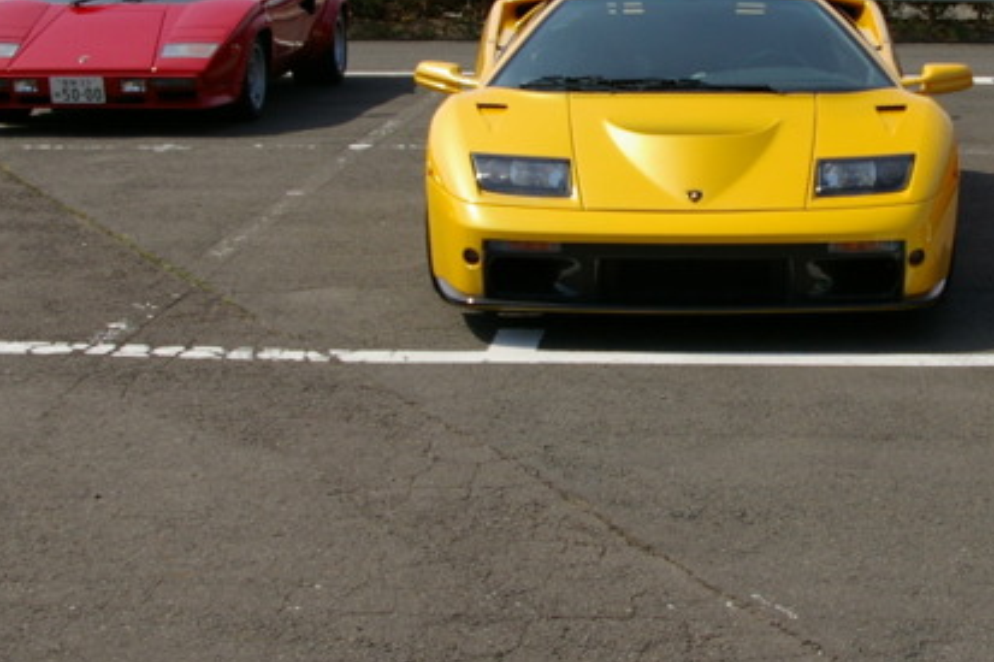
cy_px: 207
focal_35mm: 67
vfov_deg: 20.2
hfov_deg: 29.8
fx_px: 1849
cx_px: 703
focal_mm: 18
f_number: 8
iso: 200
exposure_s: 1/500
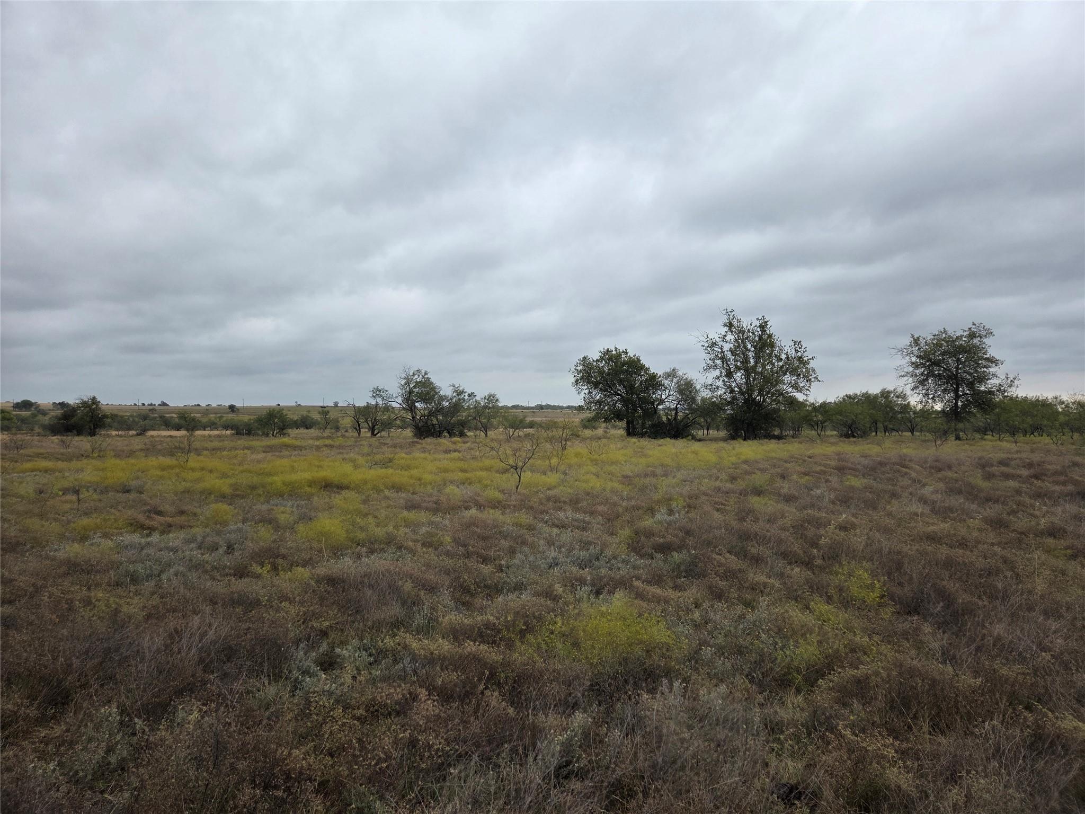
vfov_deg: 58.9
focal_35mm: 23
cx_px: 542
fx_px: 721
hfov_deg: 73.9
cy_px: 407
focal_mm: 5.4
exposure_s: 1/2715
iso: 80
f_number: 1.8
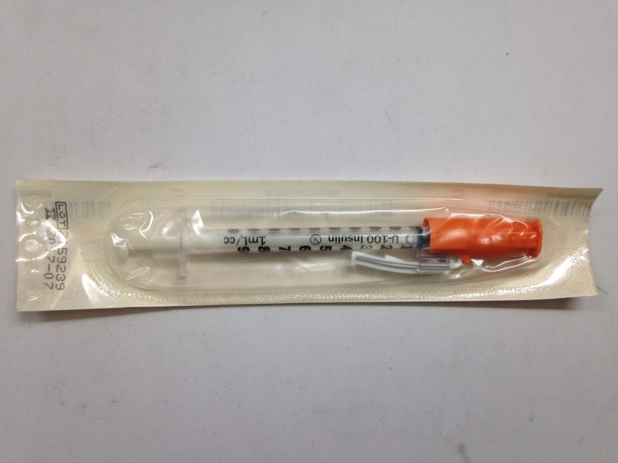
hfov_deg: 55.4
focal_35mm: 33
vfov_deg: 42.9
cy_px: 232
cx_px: 309
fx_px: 589
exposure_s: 1/60
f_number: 2.4
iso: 64
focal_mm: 4.12
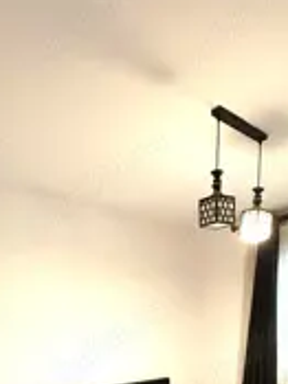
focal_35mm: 32
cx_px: 171
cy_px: 391
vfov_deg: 46.7
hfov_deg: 43.9
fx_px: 355
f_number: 2.2
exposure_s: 1/50
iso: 400
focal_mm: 2.22
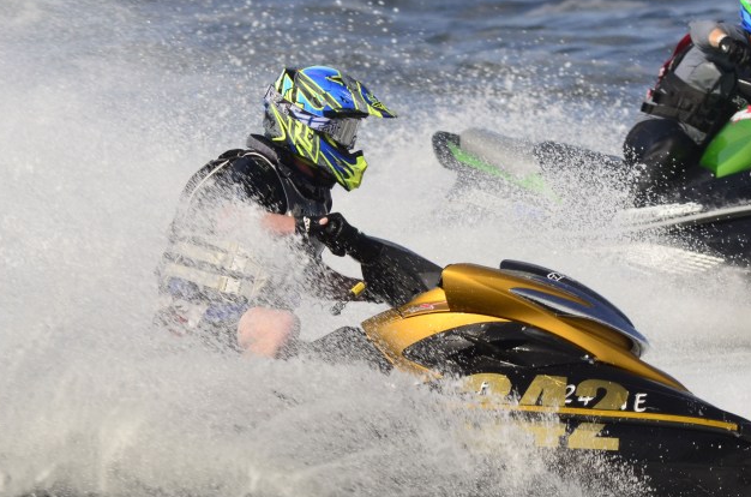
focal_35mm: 833
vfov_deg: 1.6
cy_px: 295
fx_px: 17333
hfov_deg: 2.5
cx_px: 393
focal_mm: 300
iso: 400
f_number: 10
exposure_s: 1/1000
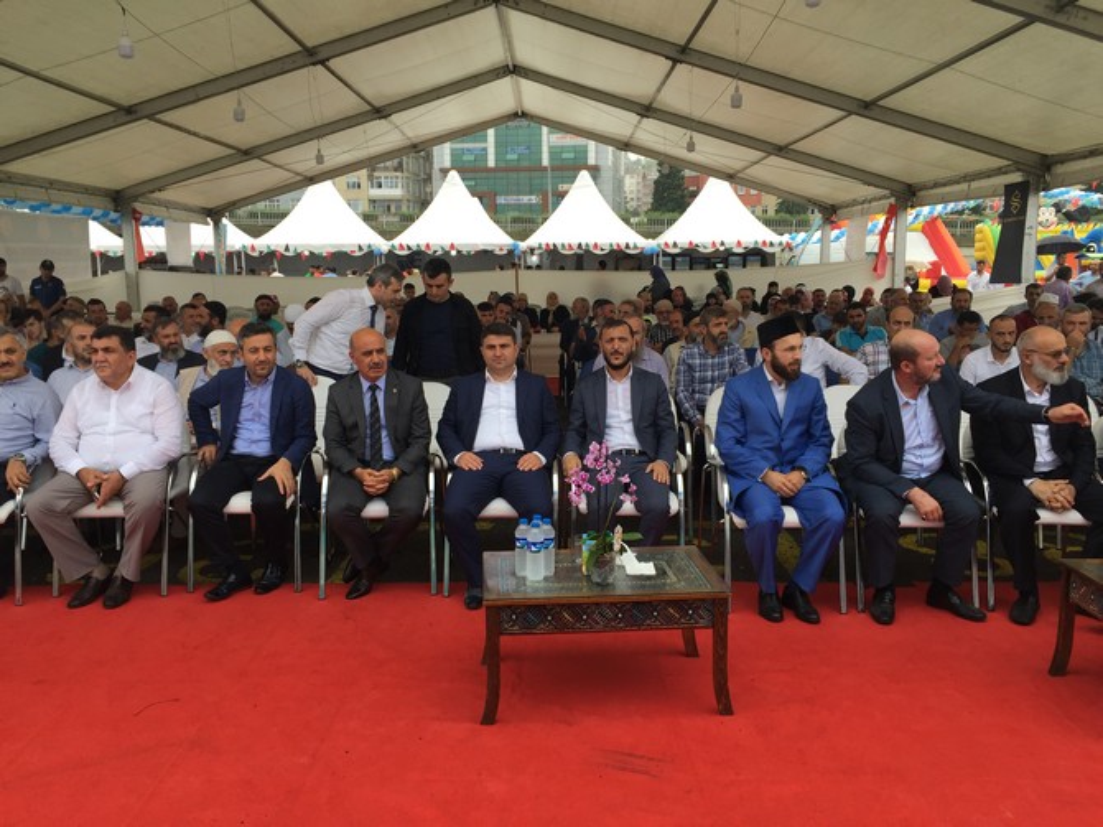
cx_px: 552
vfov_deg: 48.2
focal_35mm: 29
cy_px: 414
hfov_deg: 61.7
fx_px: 924
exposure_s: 1/250
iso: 32
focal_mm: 4.15
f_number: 2.2
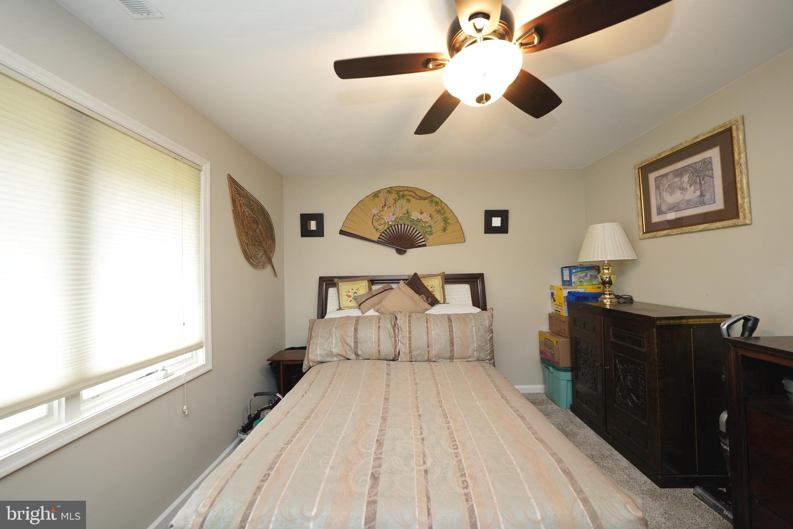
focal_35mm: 12
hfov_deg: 112.6
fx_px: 264
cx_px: 396
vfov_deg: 90.0
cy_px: 264
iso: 1600
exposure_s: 1/160
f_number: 3.2
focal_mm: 12
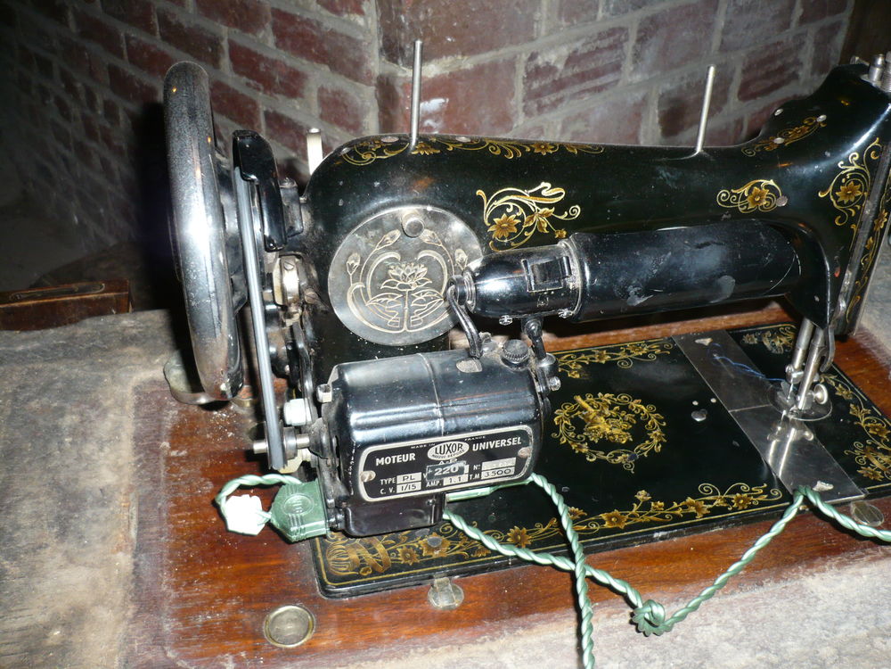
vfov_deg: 40.7
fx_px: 901
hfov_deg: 52.6
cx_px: 446
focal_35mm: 35
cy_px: 334
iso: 160
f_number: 2.8
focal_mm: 5.8
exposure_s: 1/30
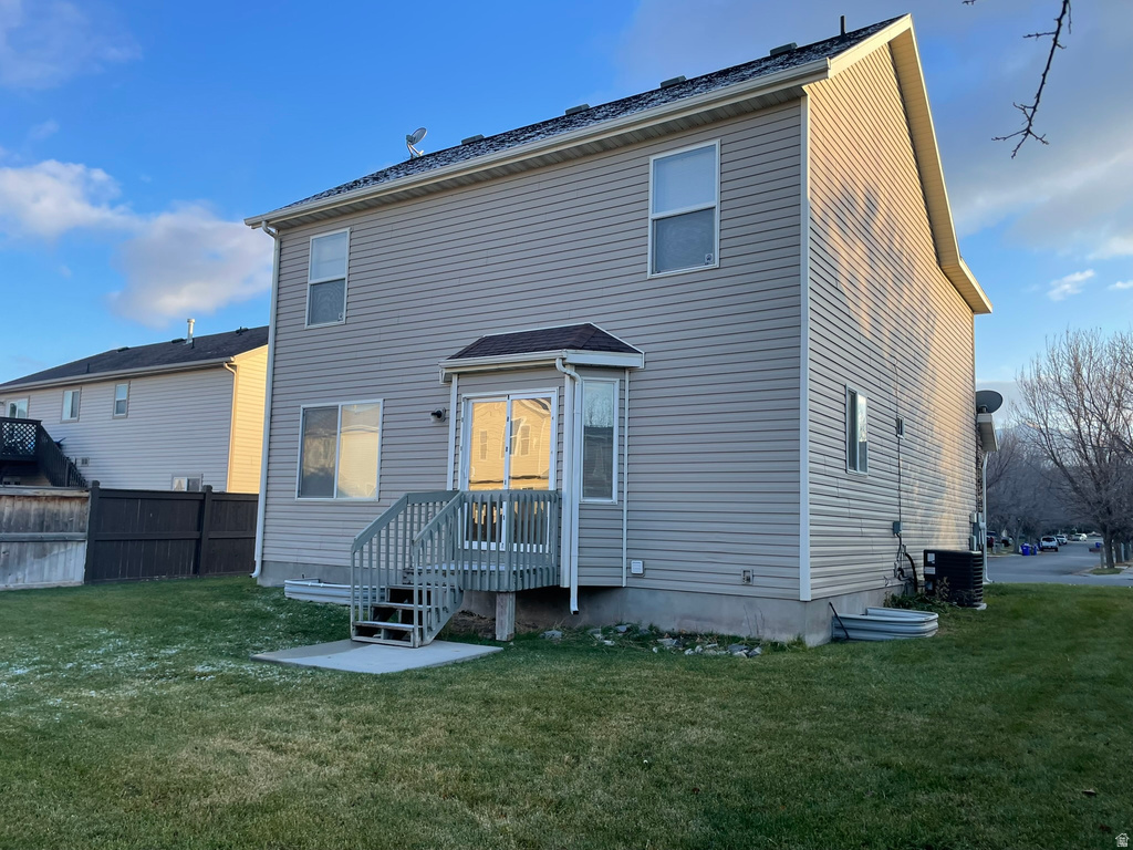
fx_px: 851
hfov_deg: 67.3
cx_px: 566
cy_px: 425
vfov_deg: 53.1
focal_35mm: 26
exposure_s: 1/654
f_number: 1.6
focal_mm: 4.2
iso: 32
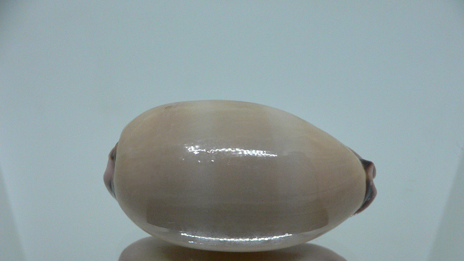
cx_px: 236
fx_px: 480
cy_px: 166
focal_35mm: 39
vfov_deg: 30.3
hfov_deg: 51.6
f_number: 2.8
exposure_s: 1/60
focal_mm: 4.6
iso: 200
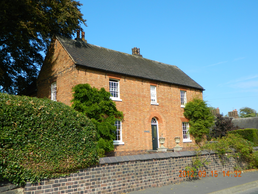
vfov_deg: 40.7
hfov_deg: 52.6
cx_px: 129
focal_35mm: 35
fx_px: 261
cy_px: 97
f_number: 3.3
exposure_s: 1/640
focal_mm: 6.2
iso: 80
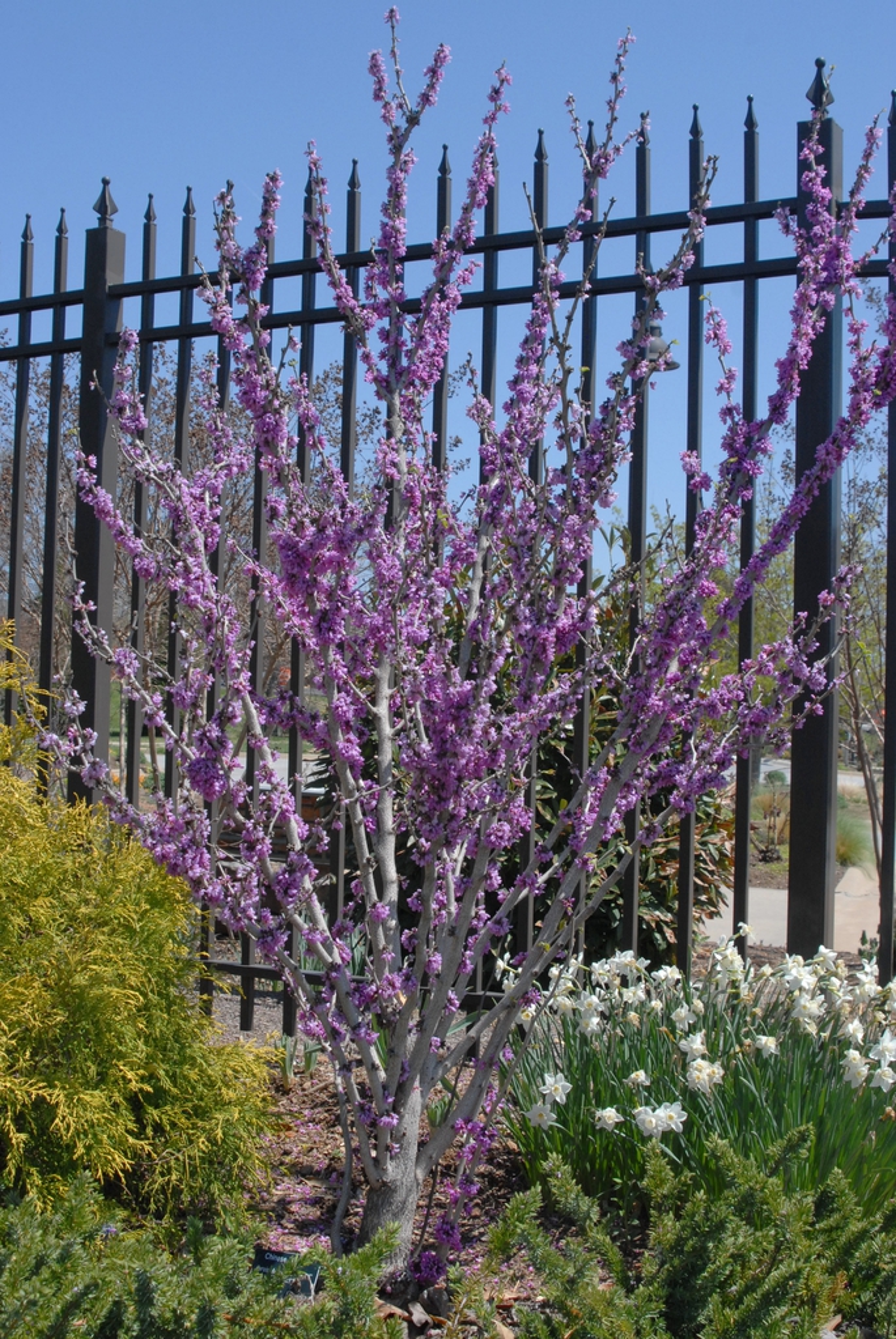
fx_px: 1676
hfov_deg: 29.9
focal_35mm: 45
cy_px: 670
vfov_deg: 43.6
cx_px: 448
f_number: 10
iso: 400
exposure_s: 1/350
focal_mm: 30
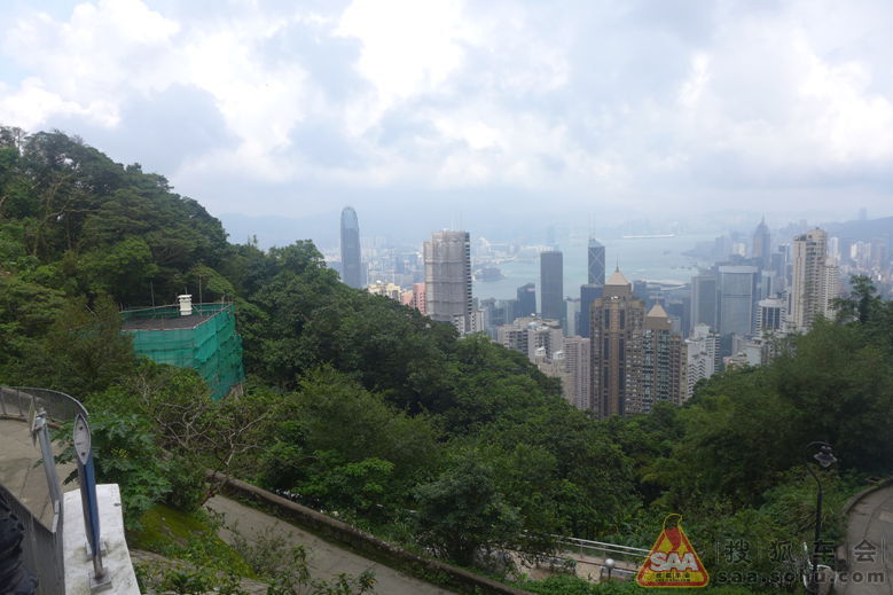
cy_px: 298
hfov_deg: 73.8
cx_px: 446
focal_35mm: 24
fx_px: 595
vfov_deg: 53.1
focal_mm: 4.7
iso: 80
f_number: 2.8
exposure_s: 1/1300
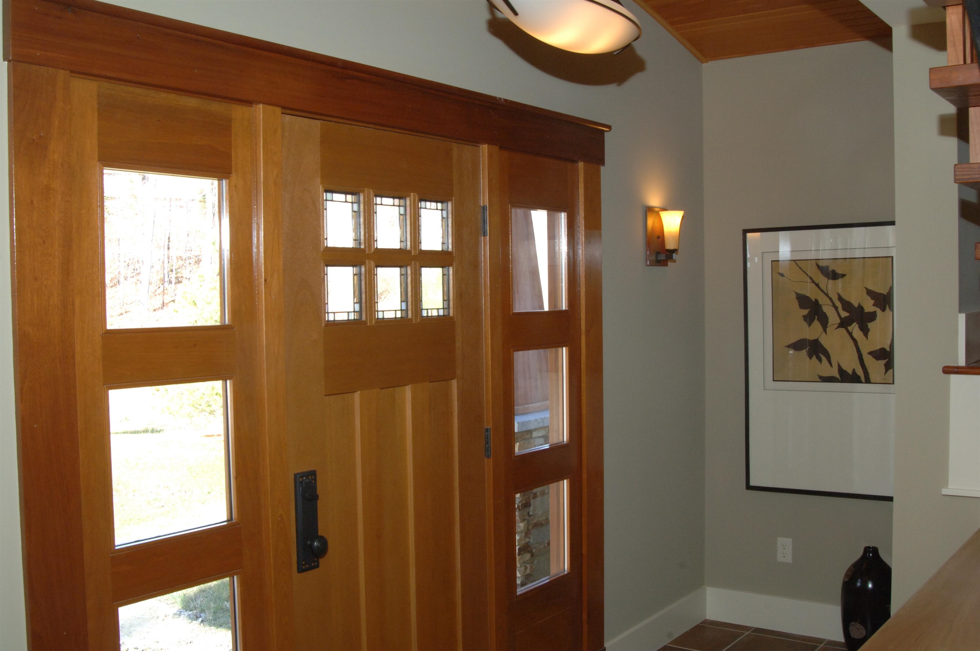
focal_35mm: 36
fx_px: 979
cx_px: 490
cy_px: 326
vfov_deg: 36.8
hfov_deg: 53.2
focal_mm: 24
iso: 640
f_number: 11
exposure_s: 1/30
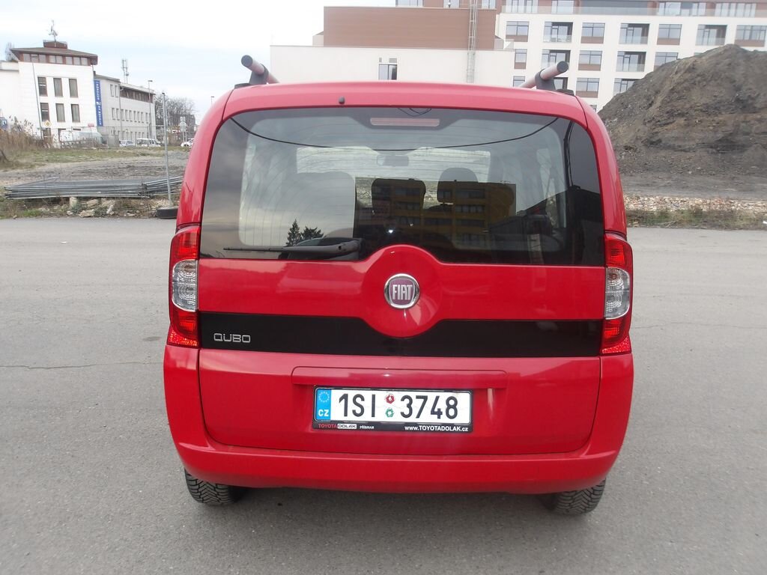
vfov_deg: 51.4
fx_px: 598
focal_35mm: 27
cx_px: 384
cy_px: 288
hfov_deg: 65.3
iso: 100
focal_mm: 4.9
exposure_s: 1/344
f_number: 3
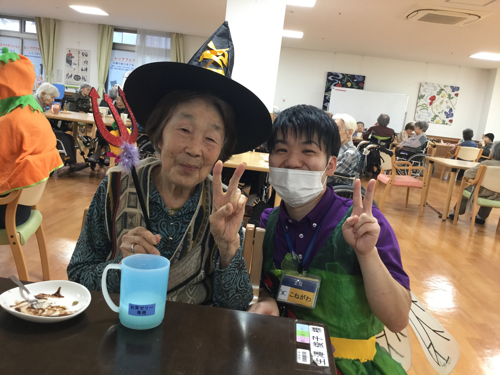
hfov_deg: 58.4
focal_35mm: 31
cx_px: 250
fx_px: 448
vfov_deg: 45.4
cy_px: 188
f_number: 2.4
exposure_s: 1/30
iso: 80
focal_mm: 3.3
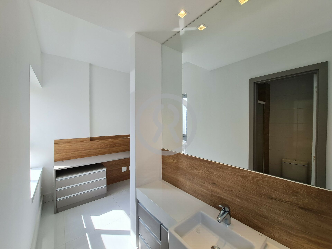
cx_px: 166
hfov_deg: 106.2
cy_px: 124
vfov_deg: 89.9
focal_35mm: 13
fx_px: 125
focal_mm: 2.2
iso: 64
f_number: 2.2
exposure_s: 1/339
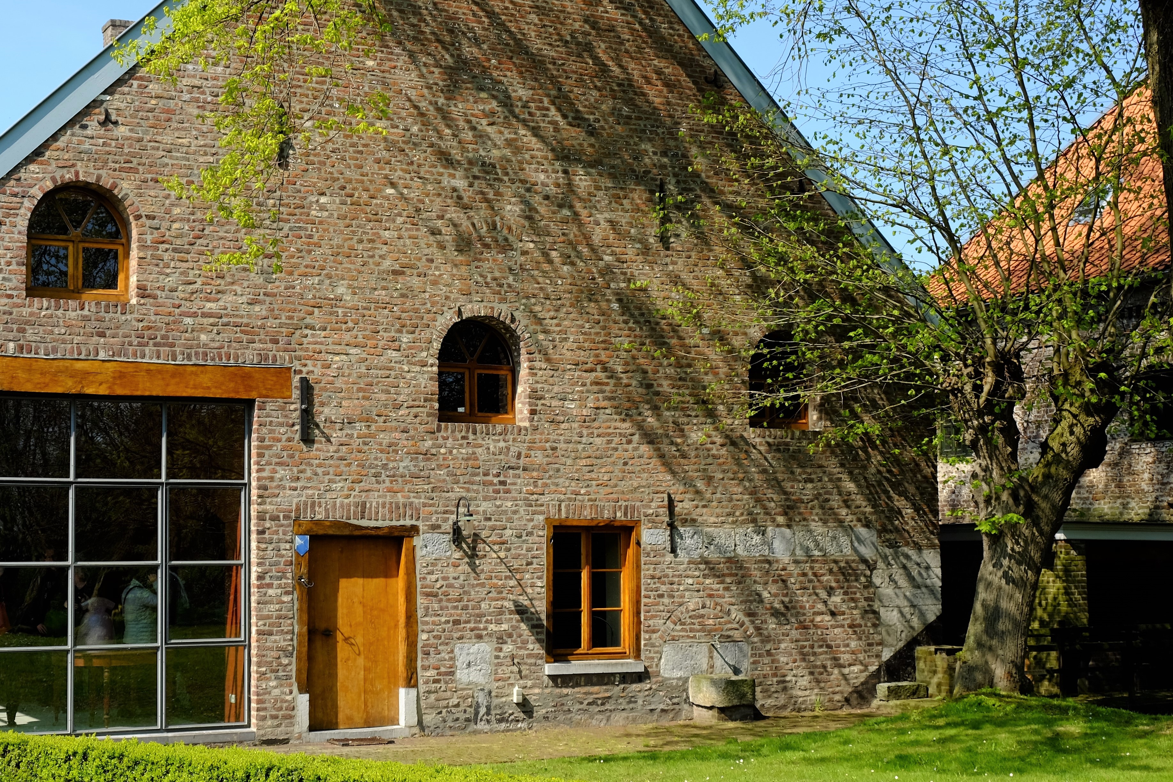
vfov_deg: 35.1
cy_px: 391
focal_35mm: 38
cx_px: 586
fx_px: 1238
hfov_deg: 50.7
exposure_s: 1/420
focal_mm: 25.4
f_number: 5.6
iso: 200
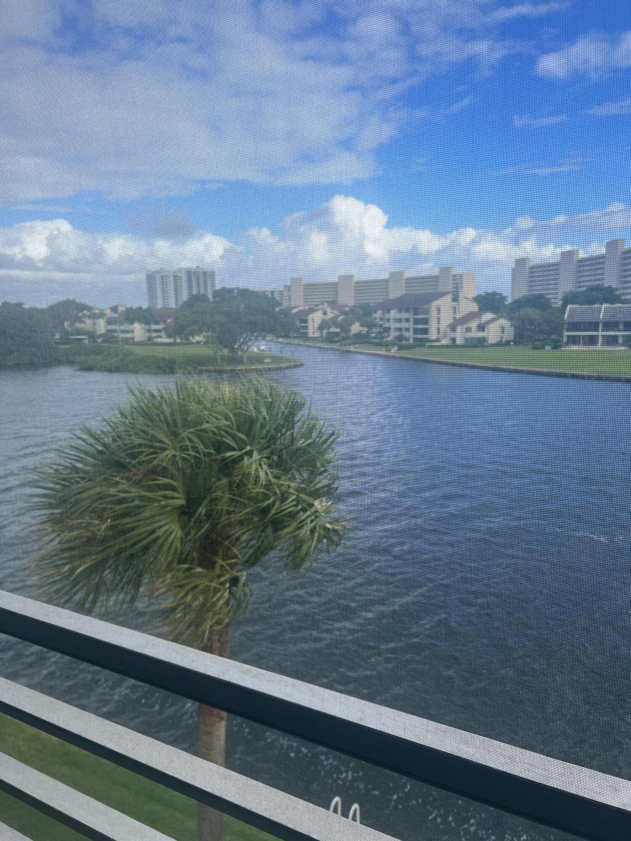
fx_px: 632
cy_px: 420
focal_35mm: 26
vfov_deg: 67.3
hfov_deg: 53.1
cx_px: 316
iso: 50
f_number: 1.5
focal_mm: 5.7
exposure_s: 1/1808
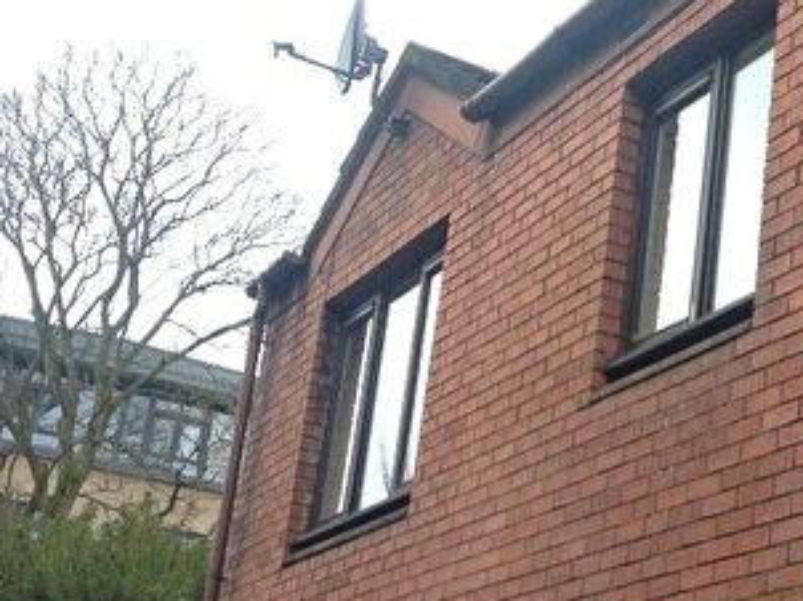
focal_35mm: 81
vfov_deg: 18.1
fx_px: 1877
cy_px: 395
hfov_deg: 22.5
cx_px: 920
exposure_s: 1/129
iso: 50
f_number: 2.4
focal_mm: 4.28
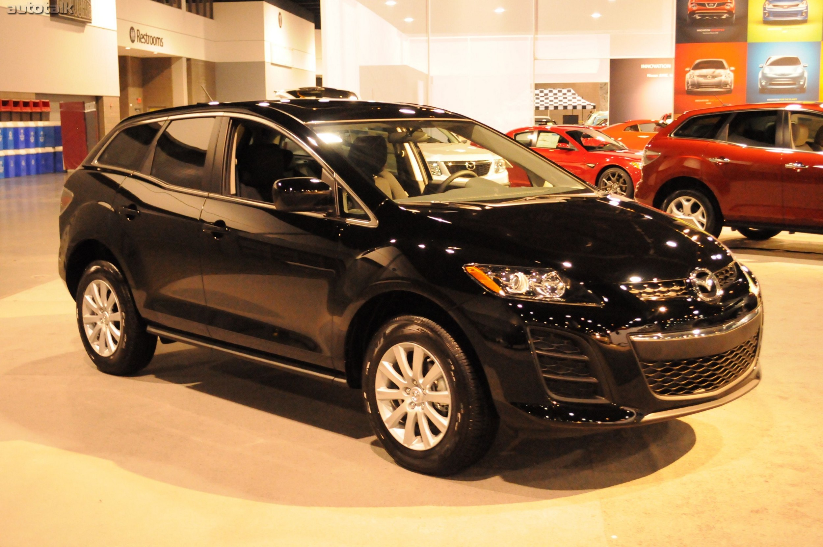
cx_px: 412
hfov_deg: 41.2
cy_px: 274
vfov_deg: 28.0
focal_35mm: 48
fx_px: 1096
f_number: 4.8
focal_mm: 32
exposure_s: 1/60
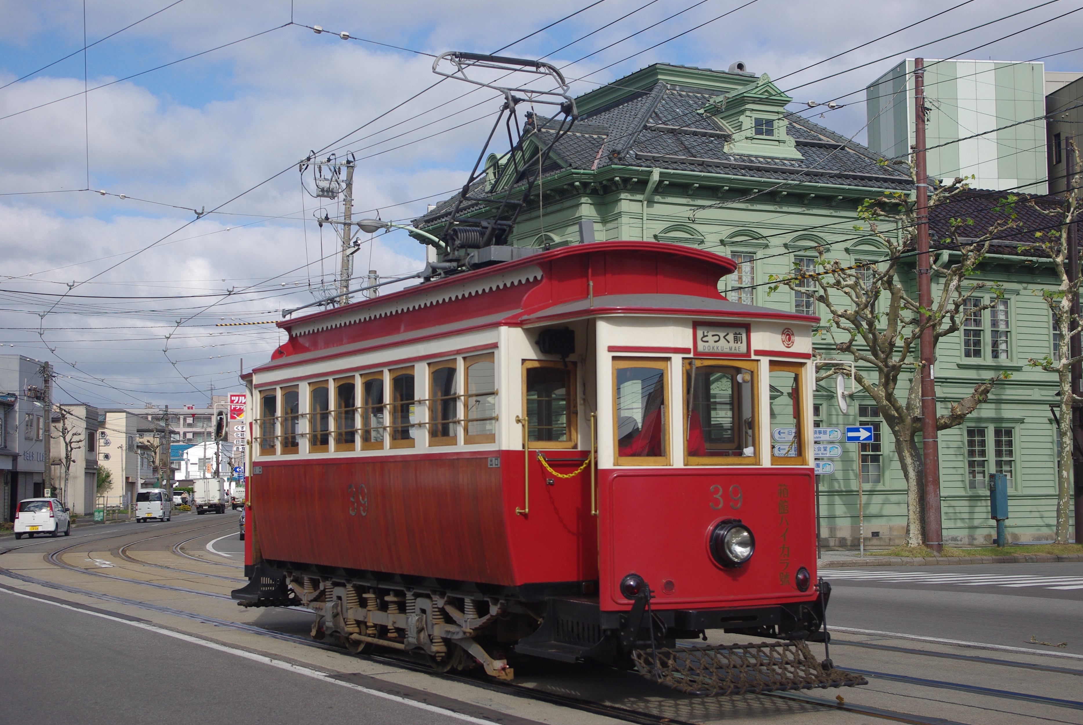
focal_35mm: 54
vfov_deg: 25.1
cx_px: 539
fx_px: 1626
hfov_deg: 36.8
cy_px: 353
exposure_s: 1/1000
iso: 200
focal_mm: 35
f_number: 5.6
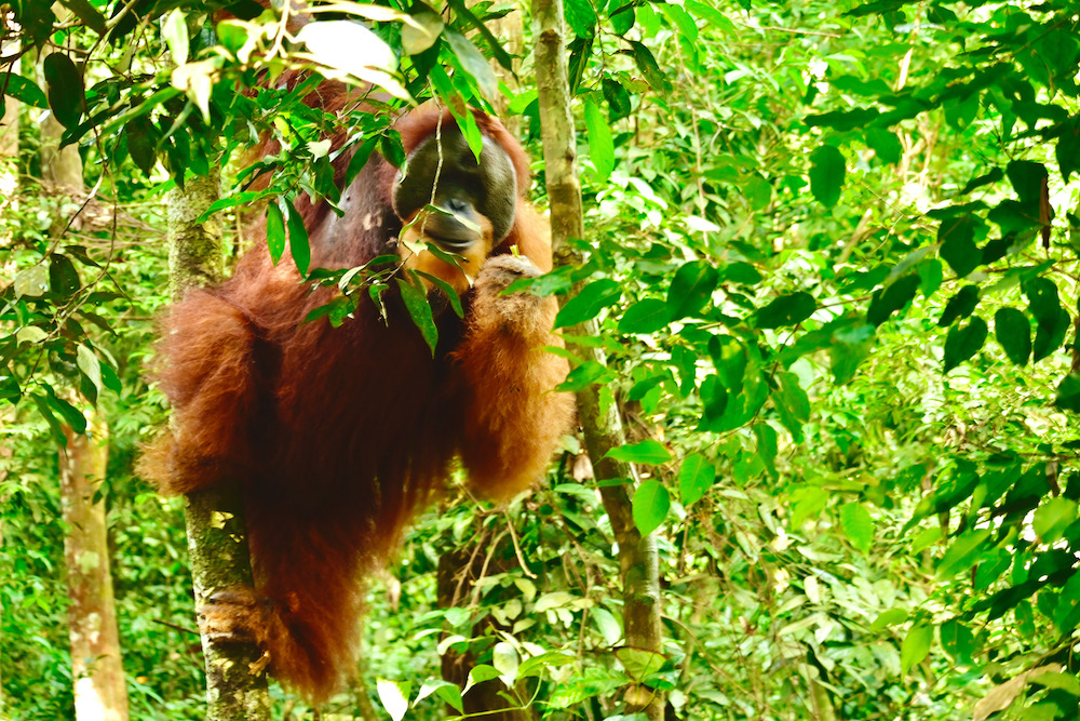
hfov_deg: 24.2
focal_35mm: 84
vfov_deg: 16.3
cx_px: 540
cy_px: 360
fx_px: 2520
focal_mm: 56
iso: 400
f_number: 4.5
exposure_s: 1/13
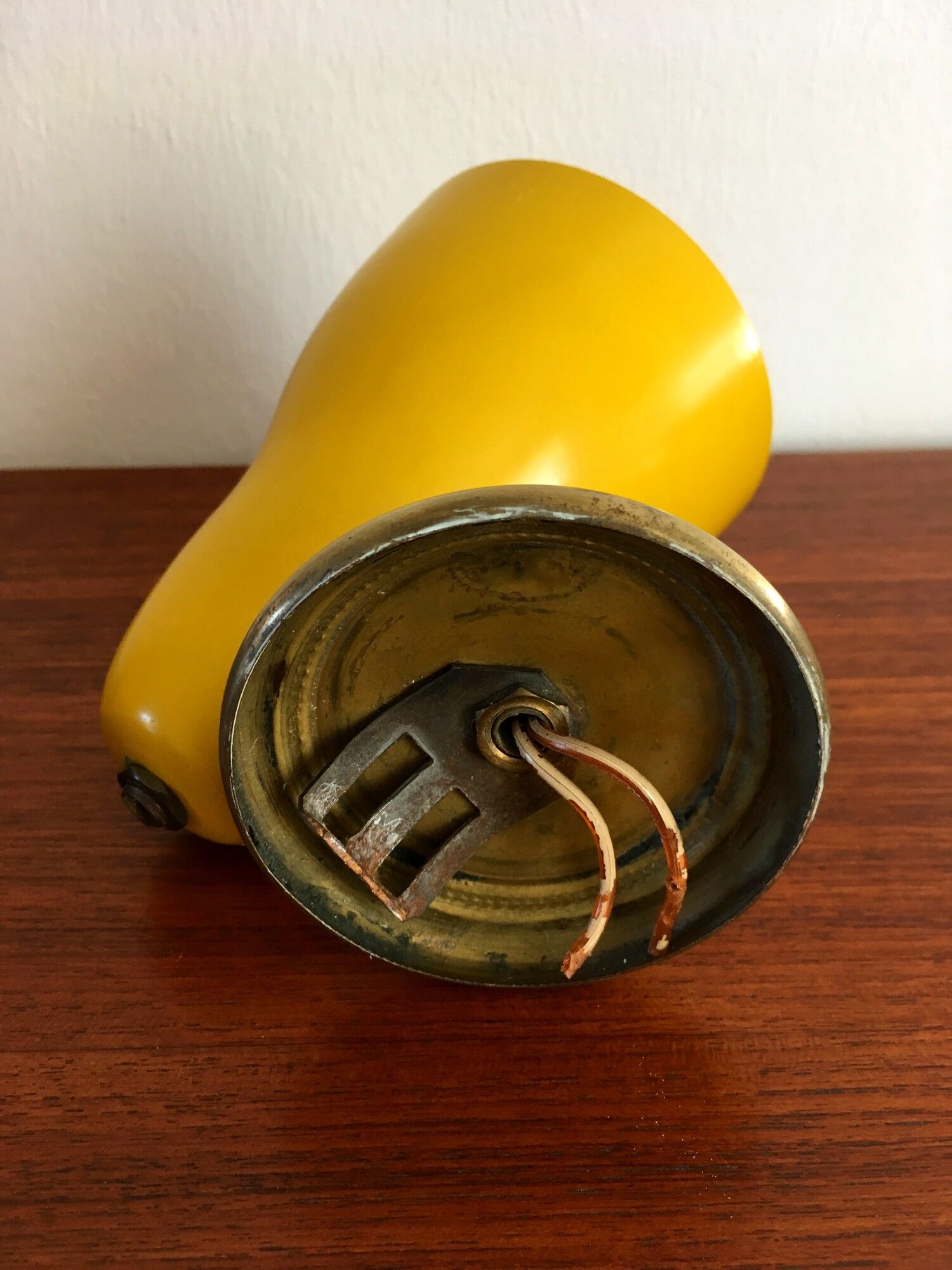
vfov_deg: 61.7
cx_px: 476
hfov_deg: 48.2
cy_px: 635
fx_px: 1063
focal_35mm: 29
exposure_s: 1/33
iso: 100
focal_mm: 4.15
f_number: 2.2
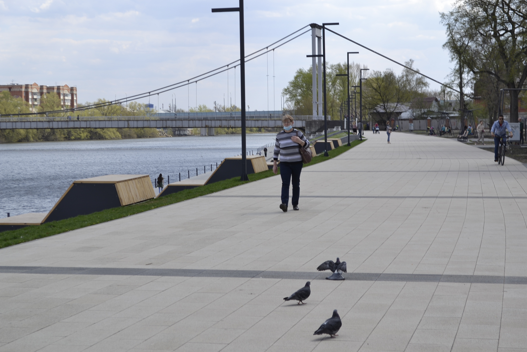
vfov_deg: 16.6
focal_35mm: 82
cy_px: 176
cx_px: 264
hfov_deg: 24.6
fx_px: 1208
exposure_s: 1/250
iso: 100
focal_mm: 55
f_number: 8
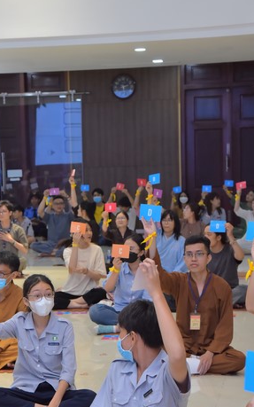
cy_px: 240
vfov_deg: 20.6
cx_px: 80
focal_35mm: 101
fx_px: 1118
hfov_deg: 12.9
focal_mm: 70
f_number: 6.3
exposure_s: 1/160
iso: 1600
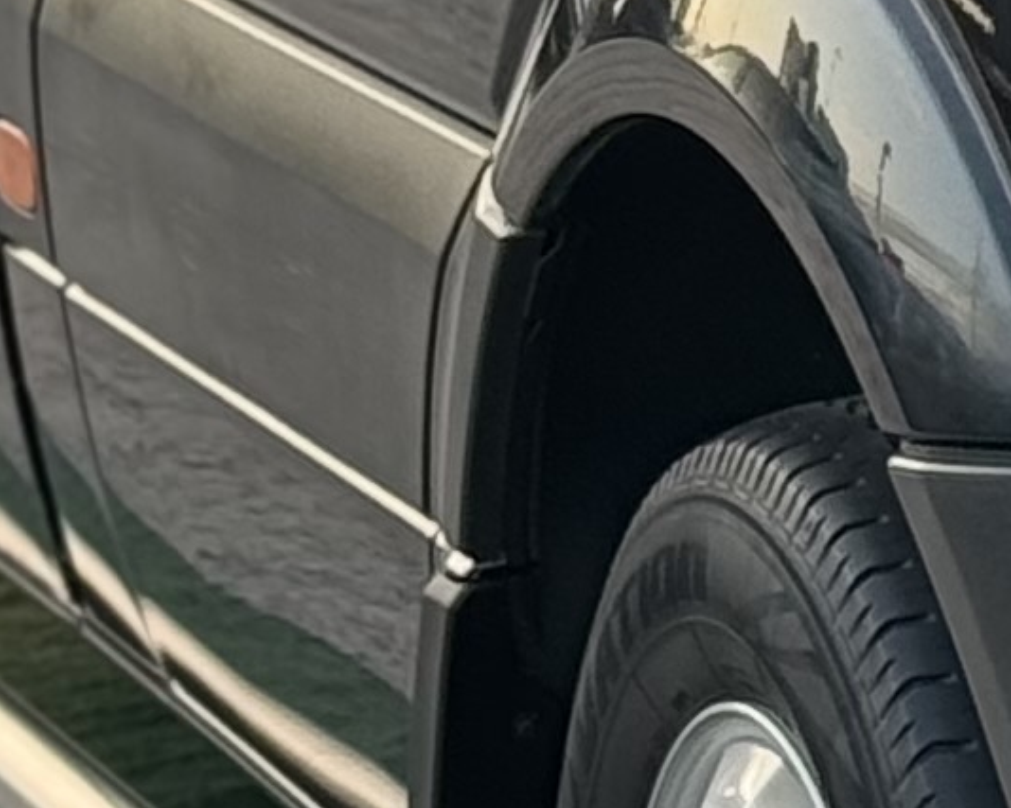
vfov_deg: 4.3
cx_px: 2056
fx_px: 10590
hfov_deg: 5.4
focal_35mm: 354
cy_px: -638
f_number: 1.78
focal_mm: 6.76
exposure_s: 1/317
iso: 64
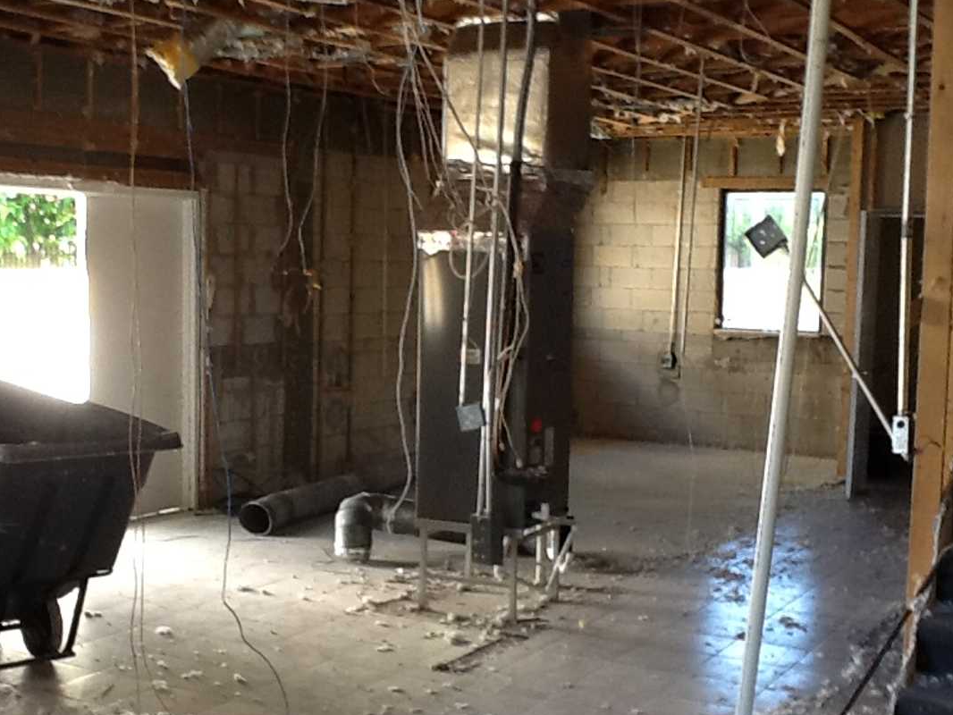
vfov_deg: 35.9
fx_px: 1101
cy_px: 416
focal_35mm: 40
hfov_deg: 46.4
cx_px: 365
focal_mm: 2.03
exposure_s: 1/30
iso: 80
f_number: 2.4
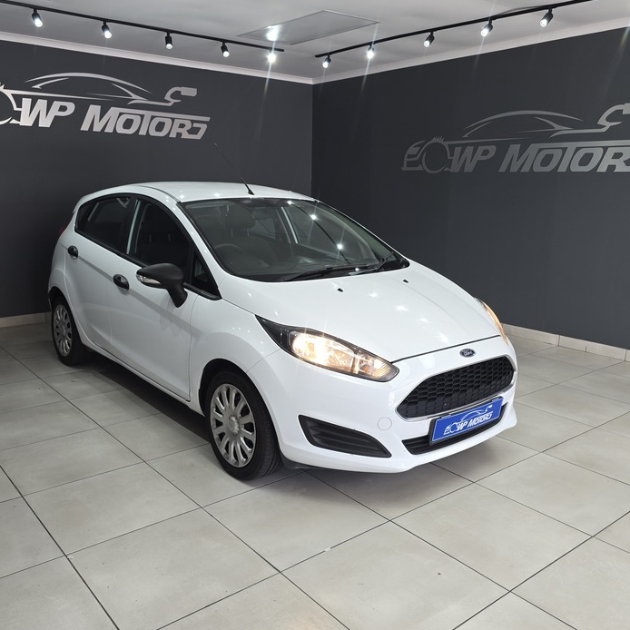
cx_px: 301
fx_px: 618
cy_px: 318
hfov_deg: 54.0
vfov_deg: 54.0
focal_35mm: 30
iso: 40
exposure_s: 1/100
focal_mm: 6.3
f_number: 1.7
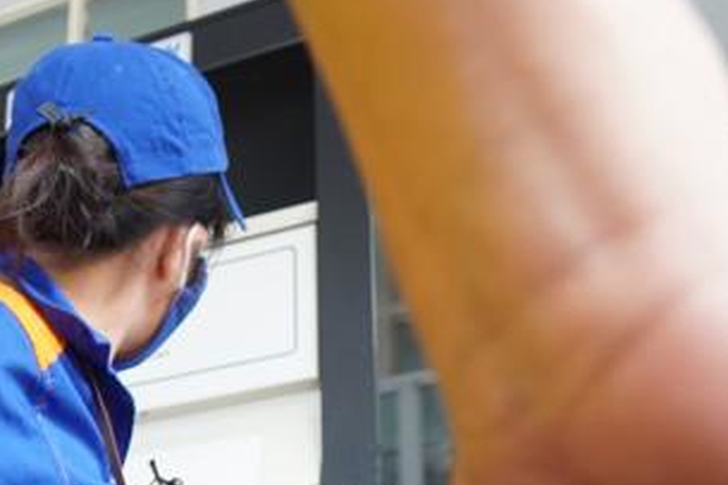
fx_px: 1273
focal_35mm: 63
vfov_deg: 19.9
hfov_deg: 31.0
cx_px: 131
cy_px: 622
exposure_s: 1/125
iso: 1600
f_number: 4
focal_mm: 16
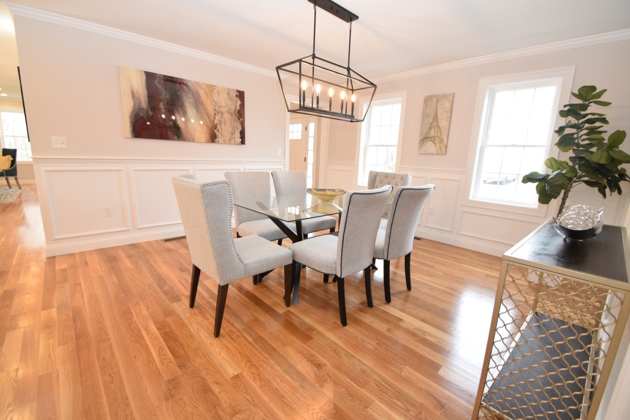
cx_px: 315
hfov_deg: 100.4
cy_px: 210
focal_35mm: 15
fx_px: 262
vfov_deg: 77.3
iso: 800
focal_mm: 10
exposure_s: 1/100
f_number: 5
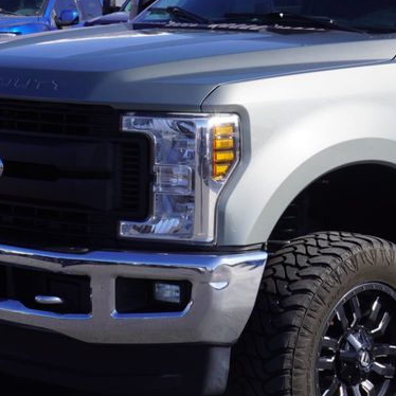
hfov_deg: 15.8
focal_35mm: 108
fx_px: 1400
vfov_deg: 16.1
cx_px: 381
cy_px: 180
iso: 100
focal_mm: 31
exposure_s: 1/125
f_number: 11
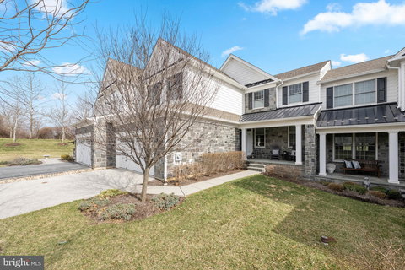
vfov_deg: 81.2
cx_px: 202
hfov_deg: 104.3
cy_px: 135
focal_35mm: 14
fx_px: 157
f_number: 7.1
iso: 640
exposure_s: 1/2000
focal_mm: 14
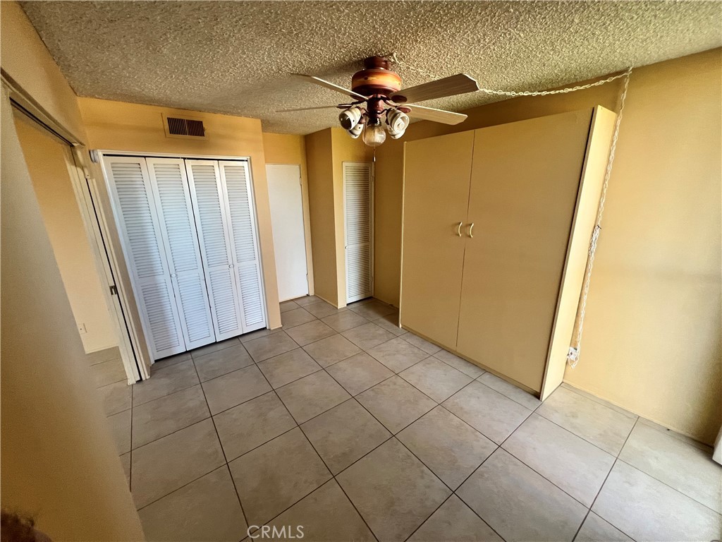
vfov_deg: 89.9
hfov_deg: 106.2
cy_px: 271
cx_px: 361
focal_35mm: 13
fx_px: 271
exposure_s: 1/99
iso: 200
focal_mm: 1.57
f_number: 1.8
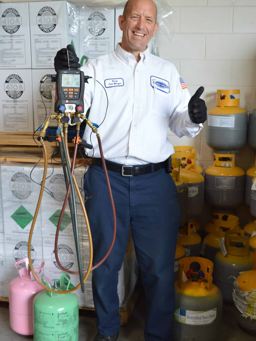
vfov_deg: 41.2
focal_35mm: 46
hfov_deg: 31.5
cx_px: 128
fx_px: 454
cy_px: 166
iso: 400
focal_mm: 28
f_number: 4.5
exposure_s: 1/60
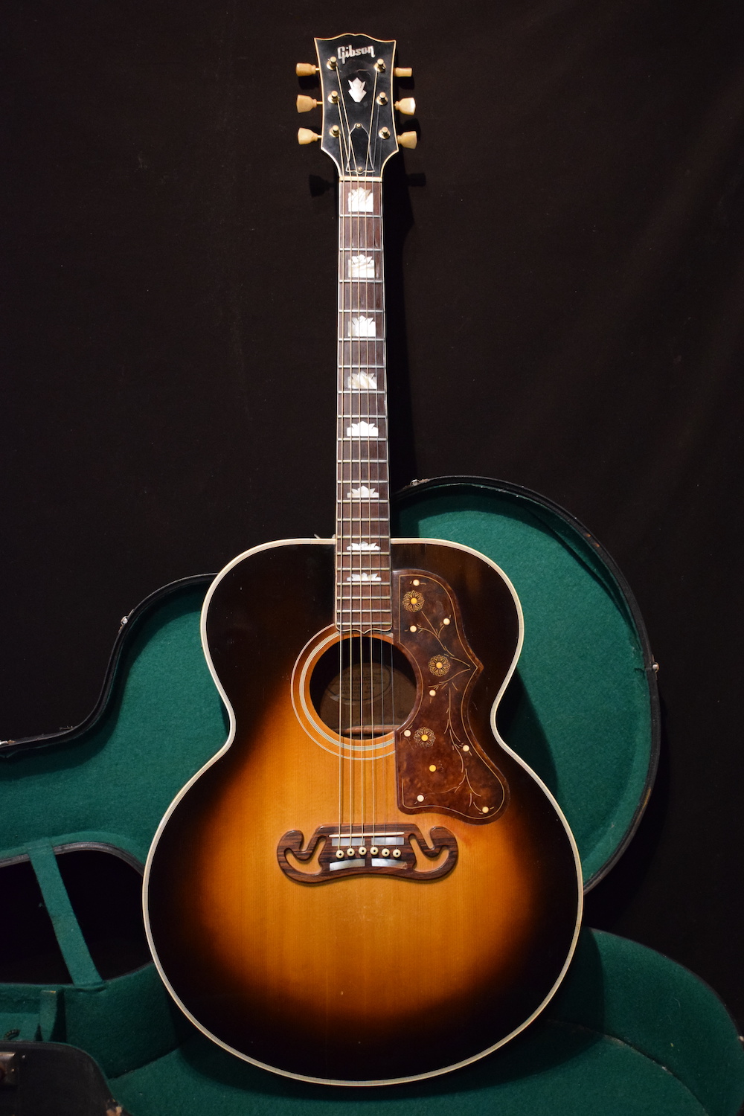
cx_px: 372
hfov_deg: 28.9
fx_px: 1441
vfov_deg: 42.3
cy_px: 558
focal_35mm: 46
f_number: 4.2
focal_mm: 31
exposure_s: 1/20
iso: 3200
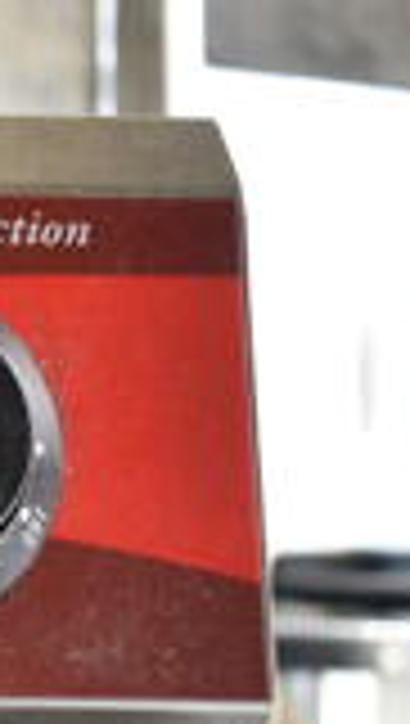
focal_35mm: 107
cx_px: -671
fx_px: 2060
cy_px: 486
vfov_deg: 19.9
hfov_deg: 9.6
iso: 320
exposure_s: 1/30
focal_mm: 18
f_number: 3.5
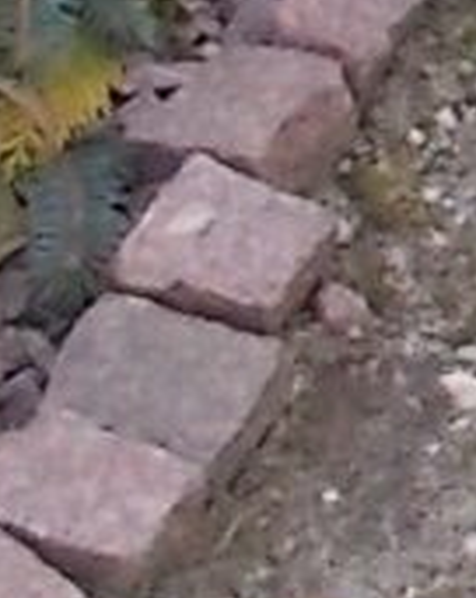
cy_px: -727
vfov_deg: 7.7
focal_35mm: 238
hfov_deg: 5.7
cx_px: 1750
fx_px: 4206
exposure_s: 1/125
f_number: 3.2
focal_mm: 4.6
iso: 80
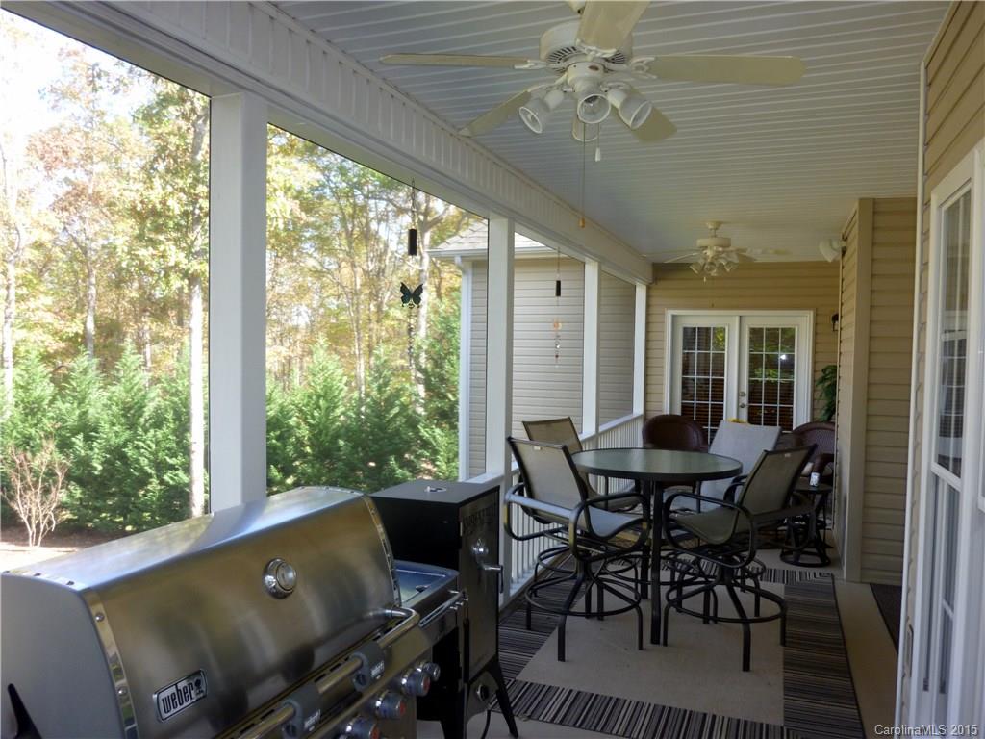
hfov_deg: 69.4
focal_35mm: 25
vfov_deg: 54.9
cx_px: 492
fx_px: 711
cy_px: 370
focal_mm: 4.5
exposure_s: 1/30
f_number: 3.3
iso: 100
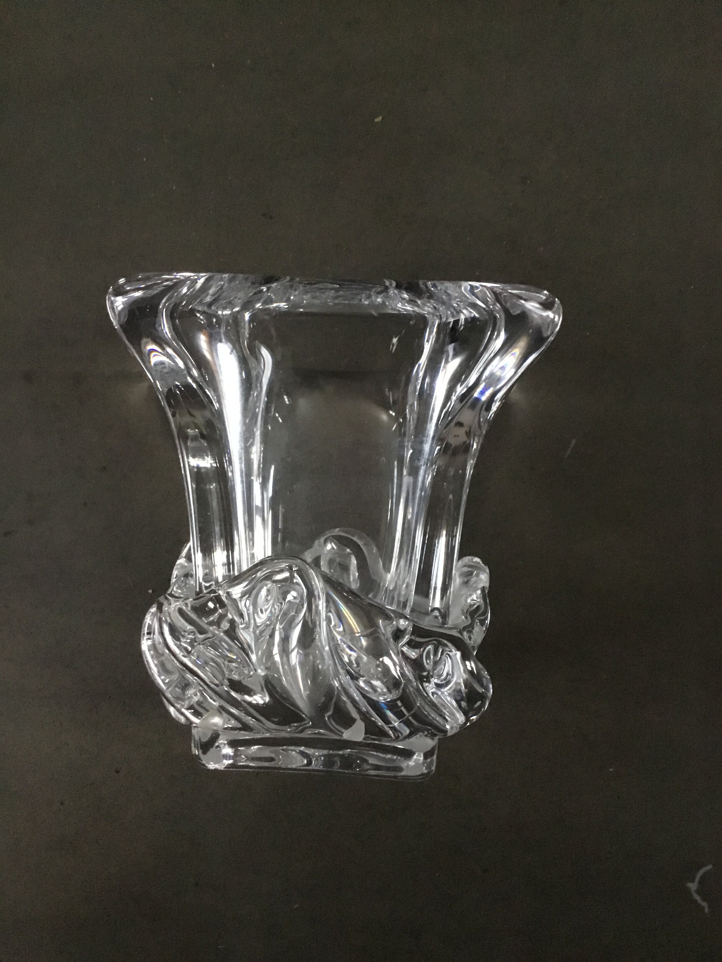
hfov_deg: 45.4
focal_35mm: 31
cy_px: 481
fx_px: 862
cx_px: 361
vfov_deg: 58.4
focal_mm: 3.3
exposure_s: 1/17
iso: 400
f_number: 2.4
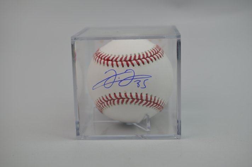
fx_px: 420
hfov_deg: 33.4
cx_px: 126
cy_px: 84
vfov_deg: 22.6
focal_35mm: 60
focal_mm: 40
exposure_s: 1/80
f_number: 4.5
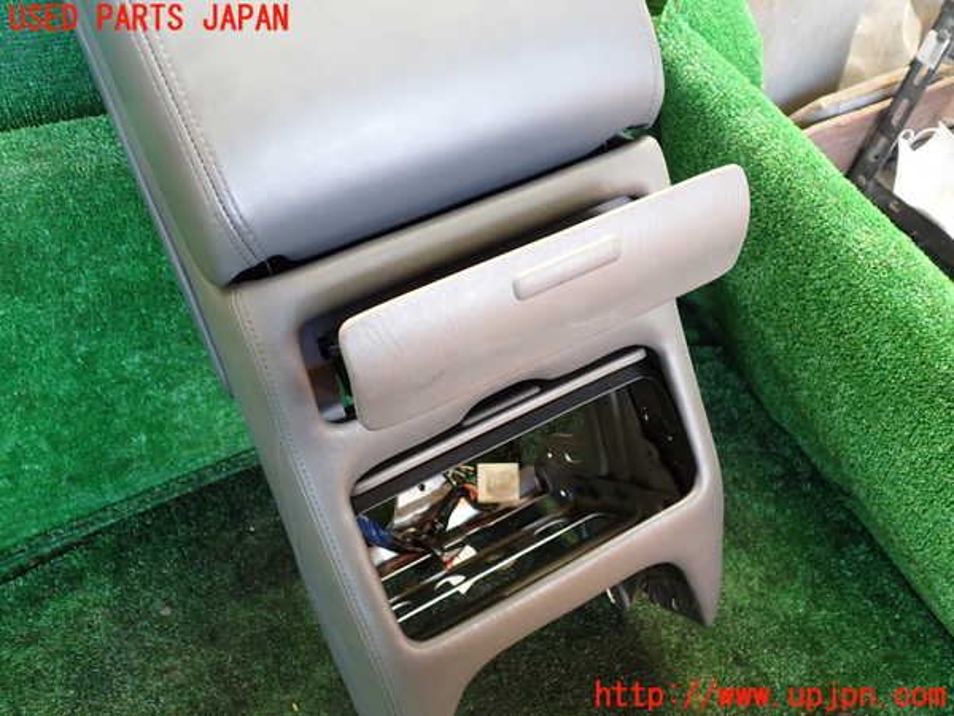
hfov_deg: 60.0
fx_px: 827
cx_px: 477
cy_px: 358
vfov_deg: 46.8
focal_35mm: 30
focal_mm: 5.4
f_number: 2.3
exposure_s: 1/40
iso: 200
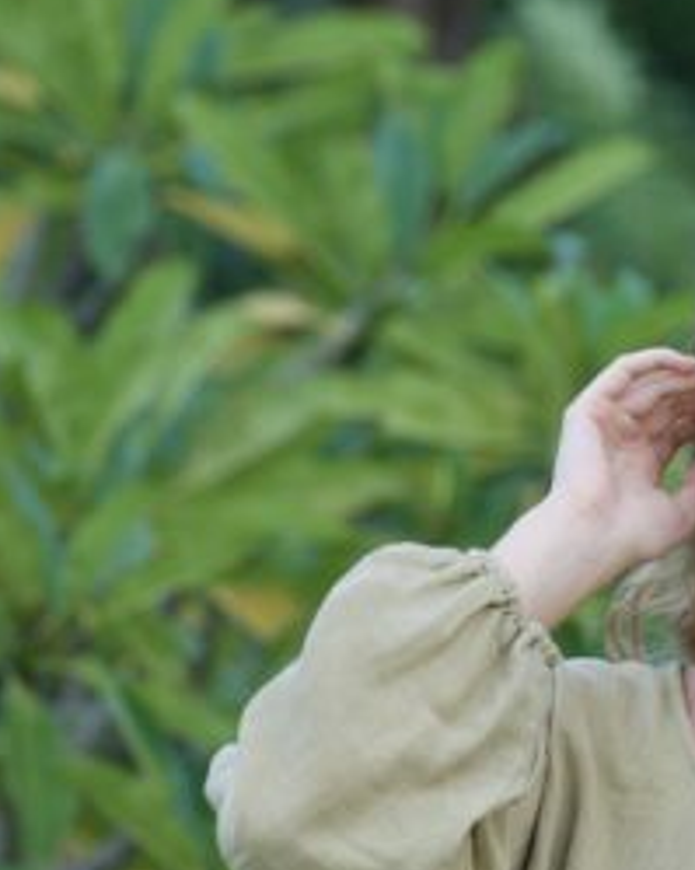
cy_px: 1031
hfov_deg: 5.1
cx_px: 800
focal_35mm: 303
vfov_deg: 6.3
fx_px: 7795
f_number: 4
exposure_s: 1/160
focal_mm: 107
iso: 160
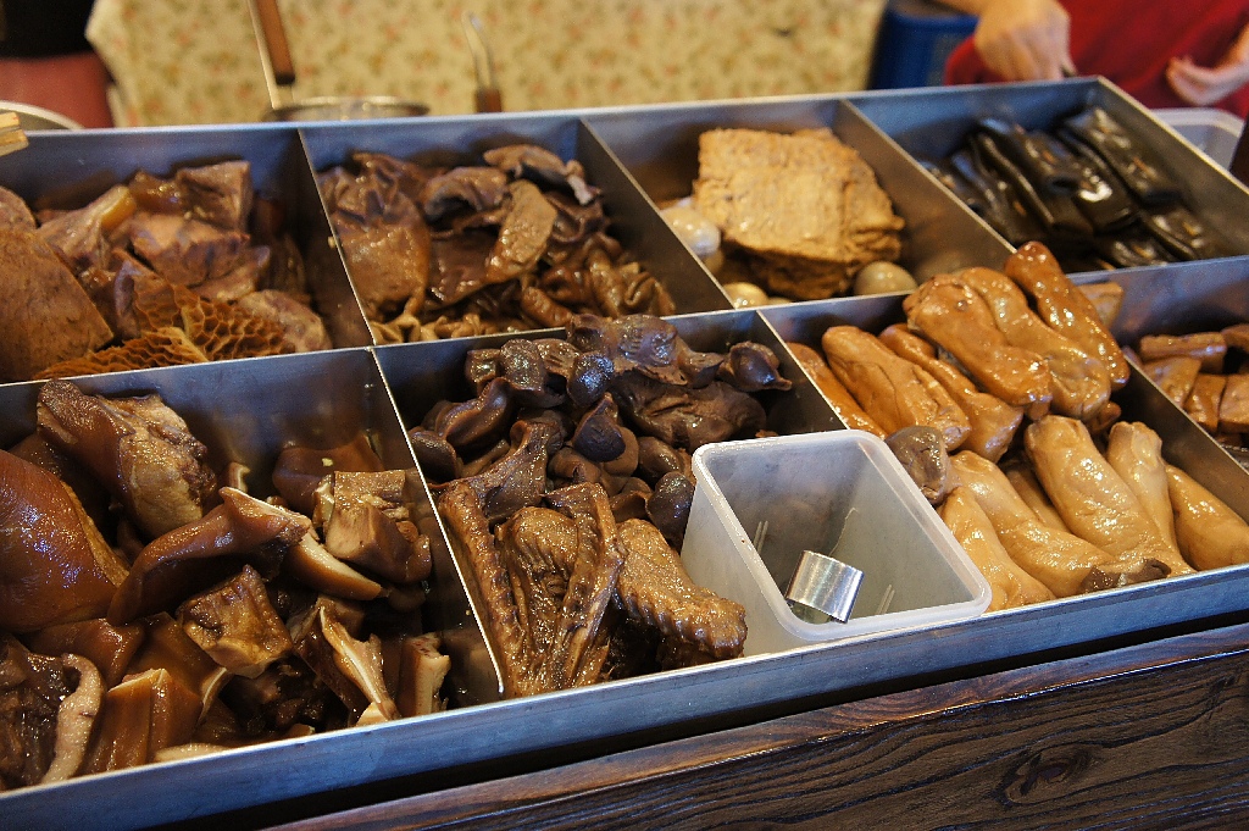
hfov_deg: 48.0
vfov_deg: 33.0
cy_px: 416
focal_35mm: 40
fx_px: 1404
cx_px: 624
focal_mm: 27
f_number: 4
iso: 800
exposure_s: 1/50
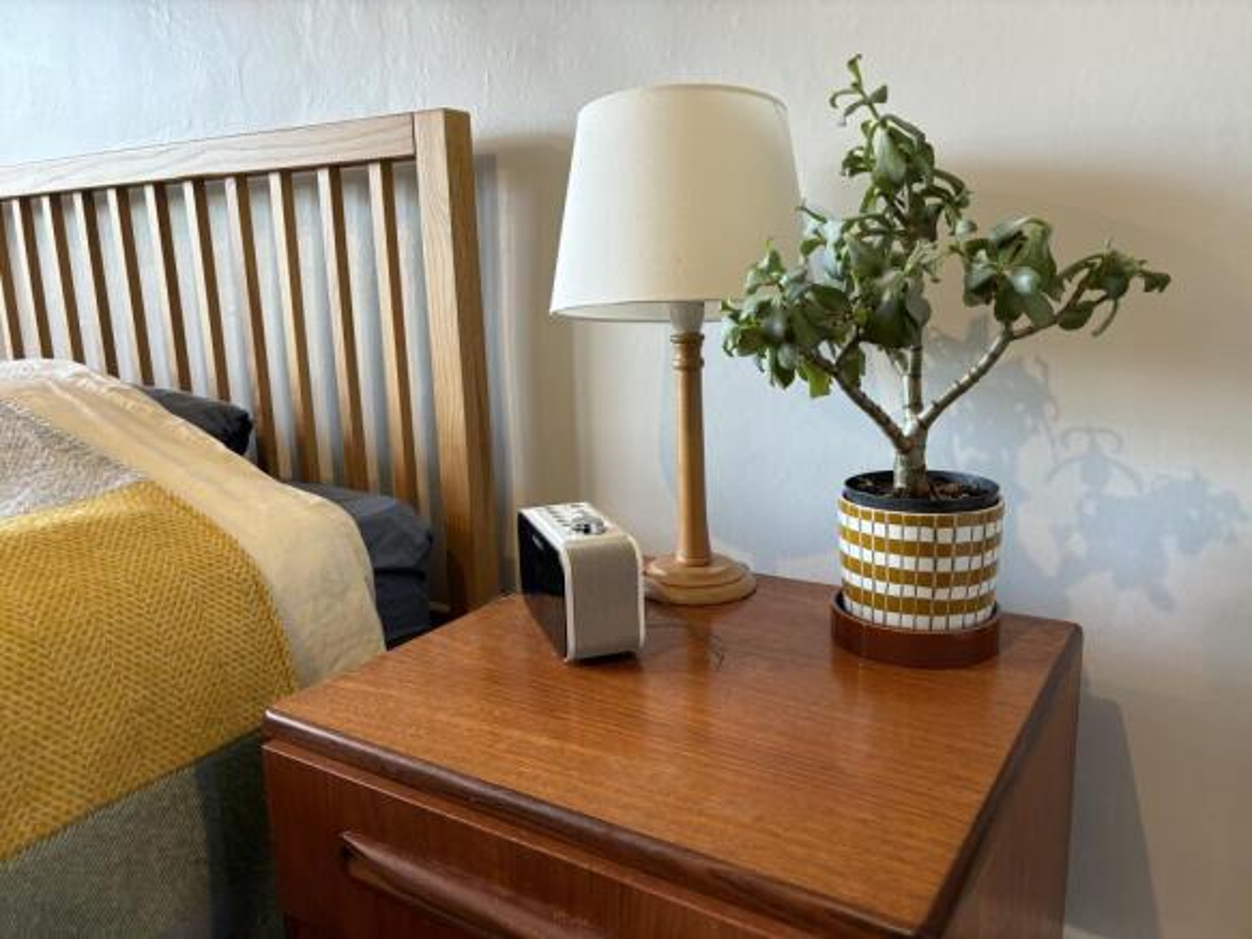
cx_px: 626
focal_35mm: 26
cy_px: 470
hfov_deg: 67.3
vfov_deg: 53.0
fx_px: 940
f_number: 1.6
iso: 125
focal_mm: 5.96
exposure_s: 1/50
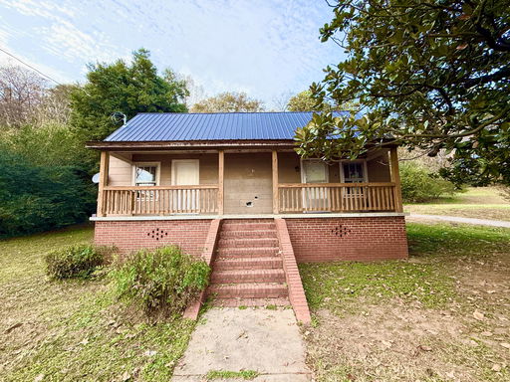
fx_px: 206
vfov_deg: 85.7
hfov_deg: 102.1
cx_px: 255
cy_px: 191
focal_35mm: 14
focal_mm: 2.22
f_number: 2.2
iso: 100
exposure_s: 1/99
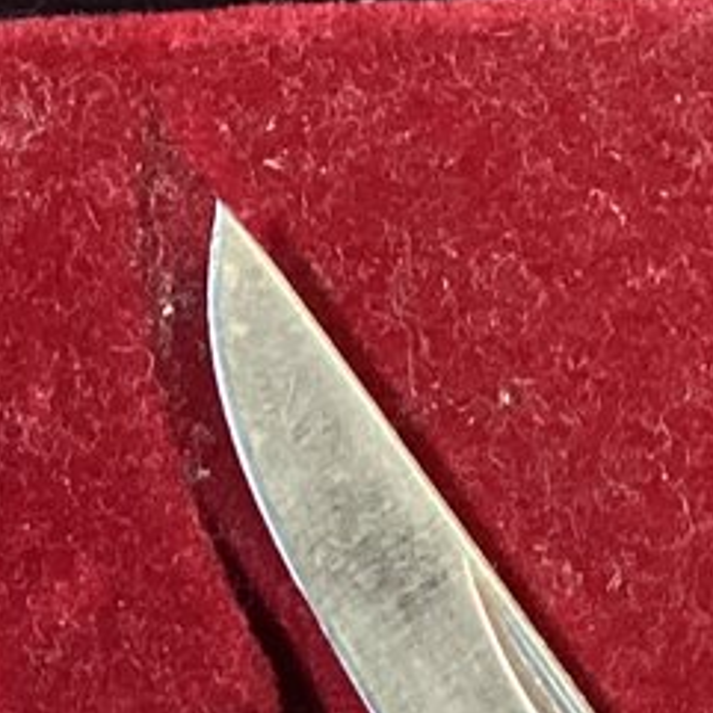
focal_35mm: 172
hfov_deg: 9.9
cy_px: 1309
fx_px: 4008
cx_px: -291
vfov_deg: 9.6
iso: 400
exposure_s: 1/50
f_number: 2.4
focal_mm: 3.3
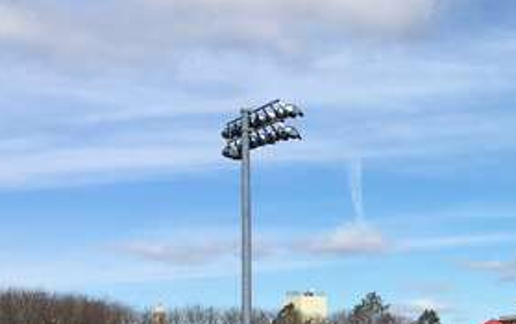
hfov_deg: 21.8
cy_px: 313
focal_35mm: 88
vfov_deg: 14.7
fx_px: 1239
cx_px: 618
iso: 25
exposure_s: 1/2079
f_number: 2.2
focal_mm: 4.15
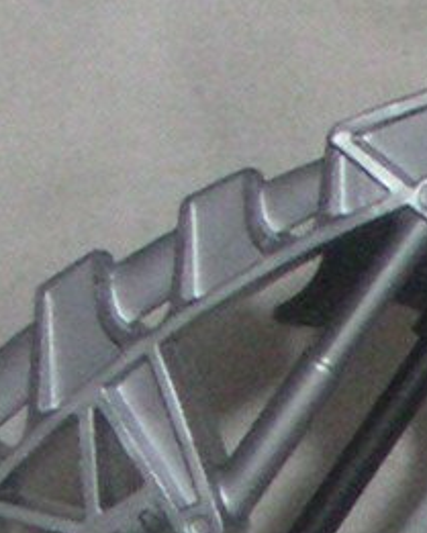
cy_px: 1597
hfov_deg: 4.2
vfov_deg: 5.0
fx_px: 5794
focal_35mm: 367
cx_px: 911
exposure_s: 1/50
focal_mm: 7.5
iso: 160
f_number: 6.9
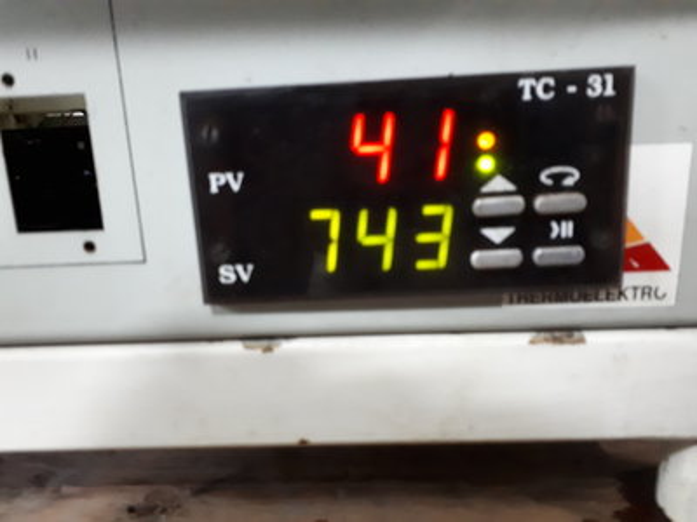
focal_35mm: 27
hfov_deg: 65.3
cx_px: 348
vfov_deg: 51.4
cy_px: 261
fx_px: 544
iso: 640
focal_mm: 3.6
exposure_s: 1/17
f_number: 1.9
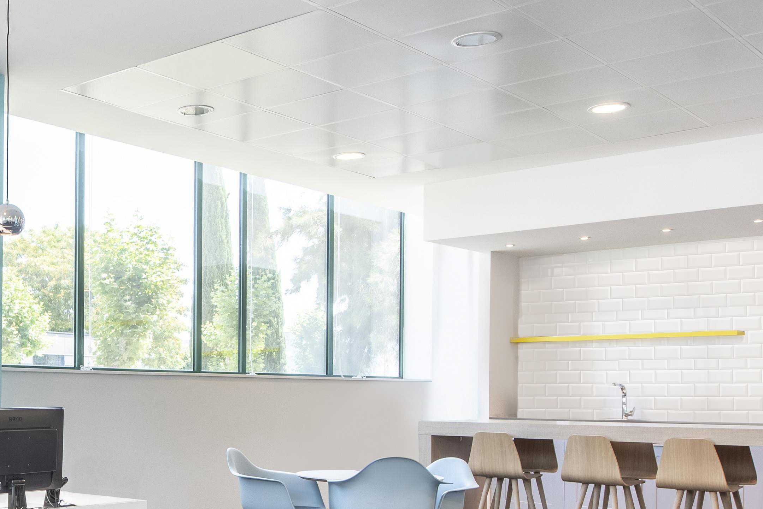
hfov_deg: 36.0
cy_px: 400
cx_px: 16
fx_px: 1060
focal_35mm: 50
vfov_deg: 26.6
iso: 250
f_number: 9
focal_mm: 18
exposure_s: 1/100
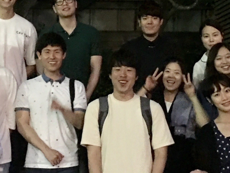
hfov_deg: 21.5
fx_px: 605
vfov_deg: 16.1
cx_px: 86
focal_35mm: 91
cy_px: 35
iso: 80
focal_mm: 4.15
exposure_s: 1/4
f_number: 2.2
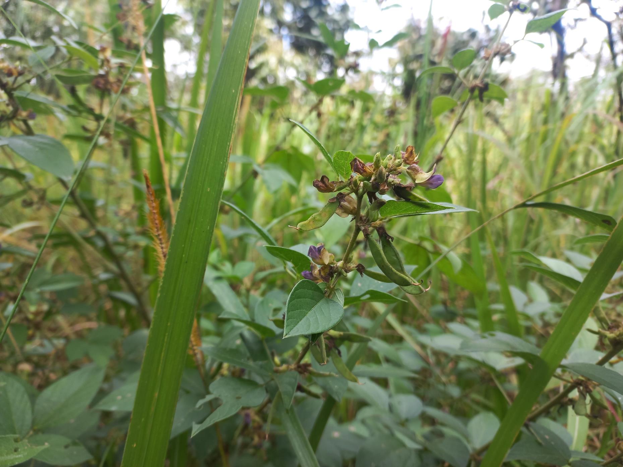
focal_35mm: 25
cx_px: 312
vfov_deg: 54.9
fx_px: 450
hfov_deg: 69.4
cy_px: 234
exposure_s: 1/128
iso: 25
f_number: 1.8
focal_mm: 4.6
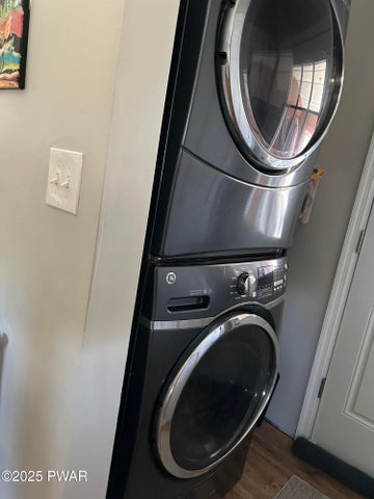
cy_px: 250
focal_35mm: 26
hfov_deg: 53.1
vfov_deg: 67.3
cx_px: 187
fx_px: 375
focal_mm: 5.7
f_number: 1.5
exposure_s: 1/43
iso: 500
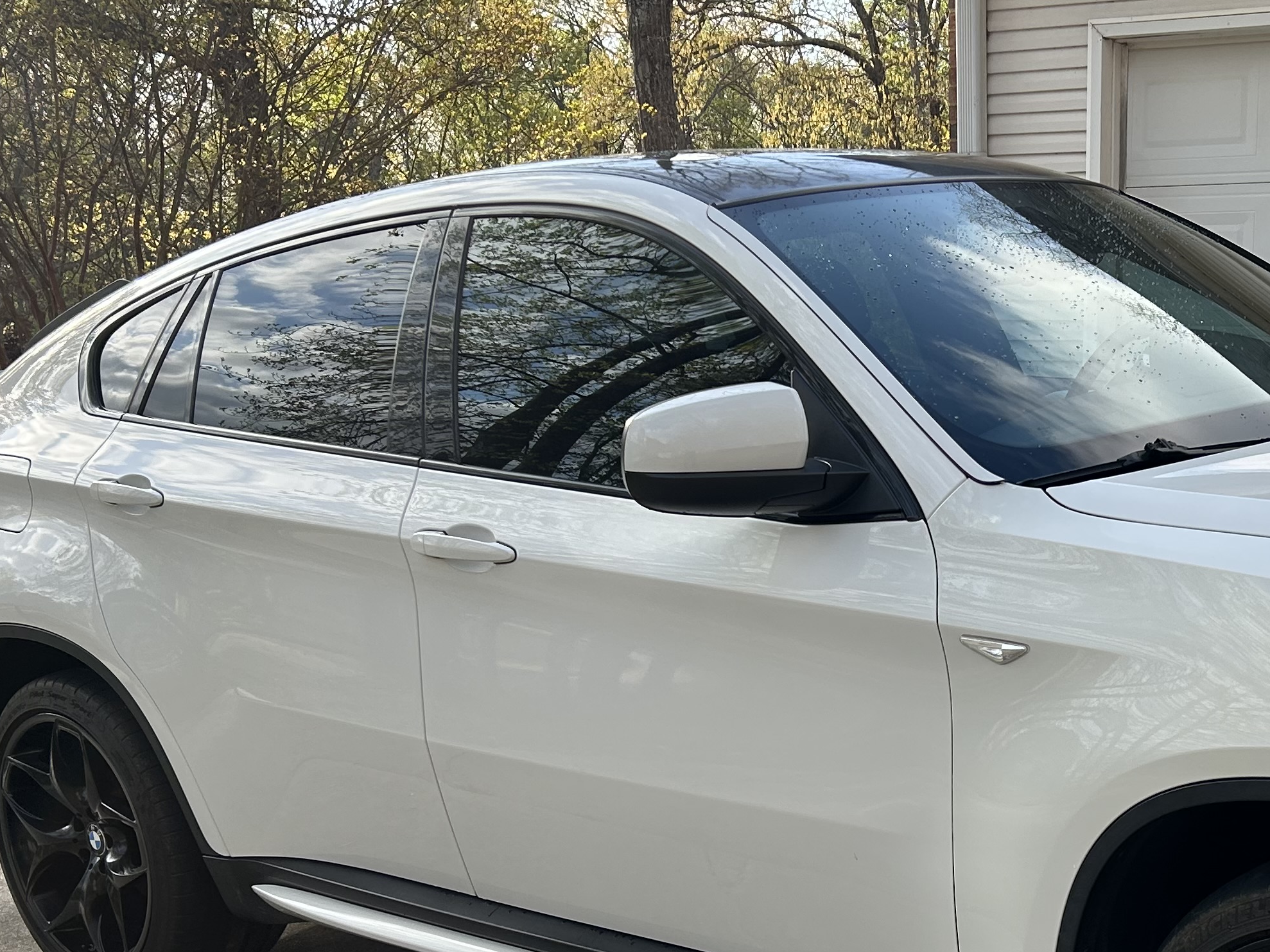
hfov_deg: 35.2
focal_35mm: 53
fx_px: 1944
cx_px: 983
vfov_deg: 27.1
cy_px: 734
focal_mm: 5.7
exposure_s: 1/1171
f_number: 1.5
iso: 50
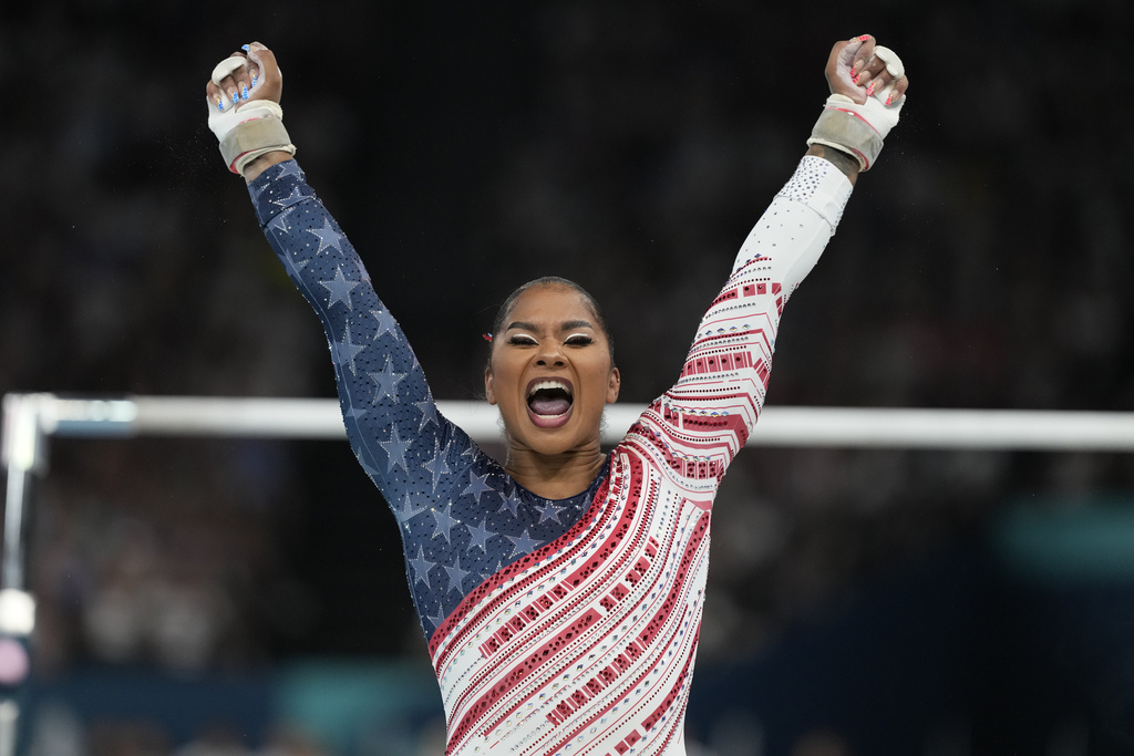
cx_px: 567
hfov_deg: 6.9
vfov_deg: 4.6
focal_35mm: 300
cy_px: 378
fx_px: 9451
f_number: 3.5
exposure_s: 1/2500
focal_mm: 300
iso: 3200
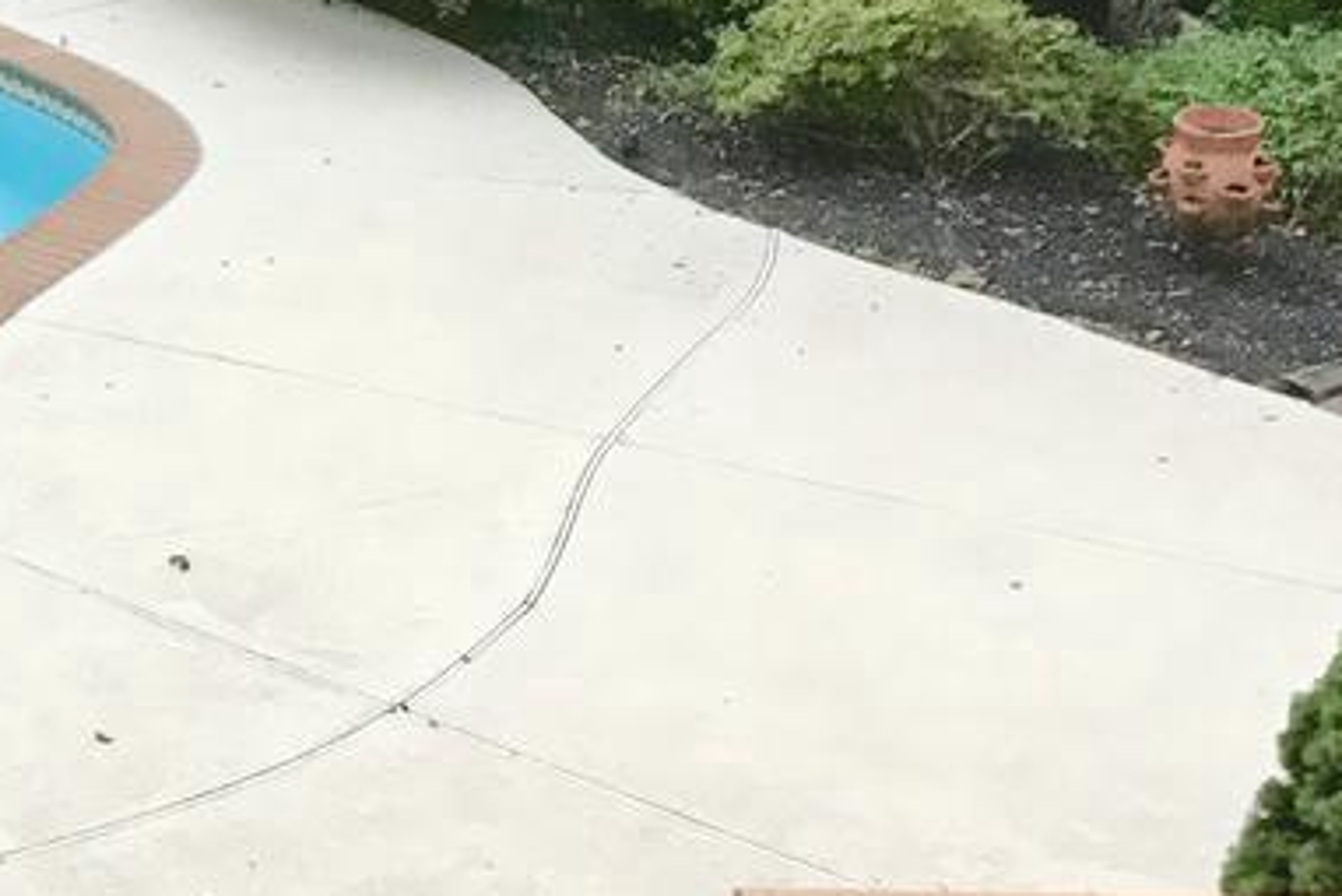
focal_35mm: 117
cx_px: -485
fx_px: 4363
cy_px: -81
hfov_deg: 16.4
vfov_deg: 11.6
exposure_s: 1/120
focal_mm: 3.99
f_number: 1.8
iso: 40
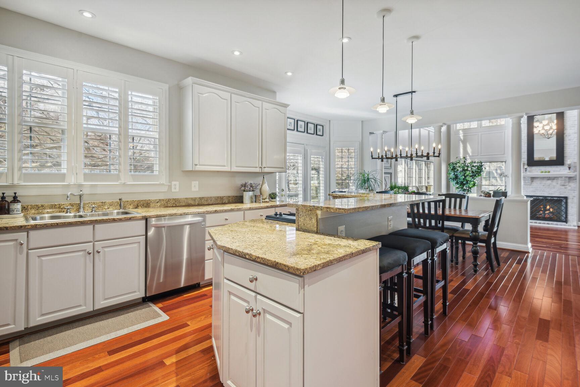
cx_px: 290
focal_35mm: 18
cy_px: 194
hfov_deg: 90.0
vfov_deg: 67.4
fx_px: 290
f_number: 8
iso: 400
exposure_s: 1/8
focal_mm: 18
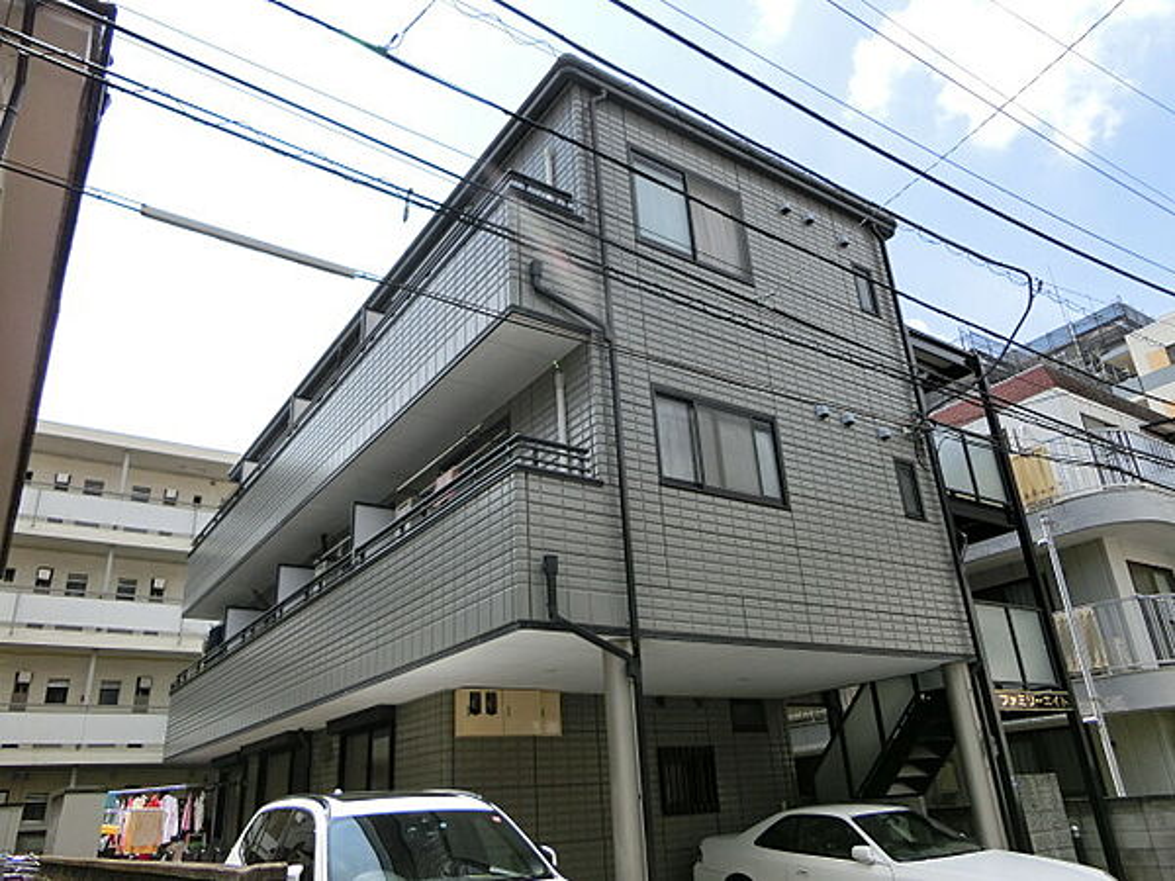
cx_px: 588
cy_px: 440
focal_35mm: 25
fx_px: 849
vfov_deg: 54.9
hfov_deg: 69.4
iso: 80
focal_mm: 4.5
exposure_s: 1/800
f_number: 3.5
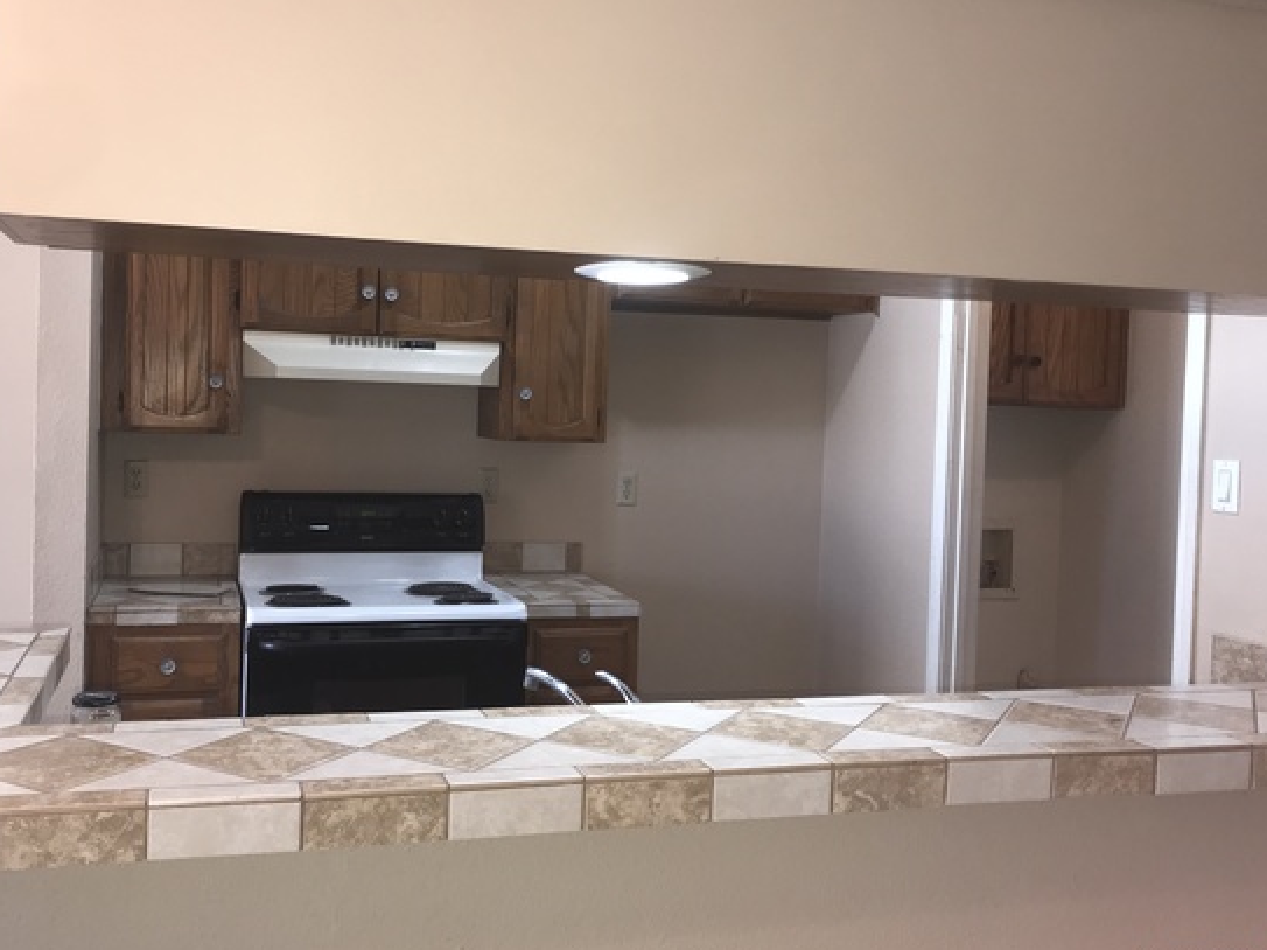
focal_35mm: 33
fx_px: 1208
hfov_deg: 55.3
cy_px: 441
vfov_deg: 42.9
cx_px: 572
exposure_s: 1/30
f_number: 1.8
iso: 32
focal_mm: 3.99
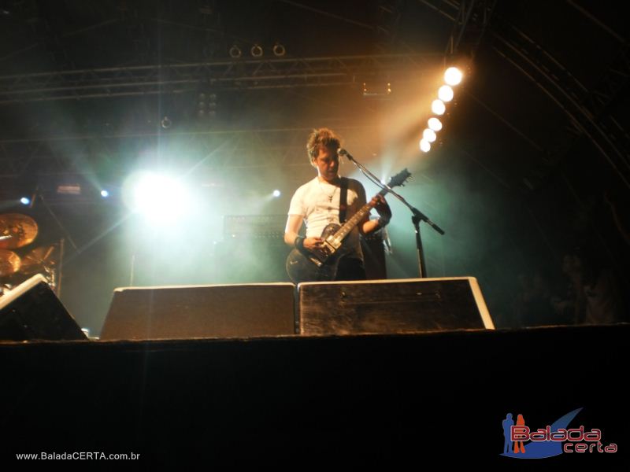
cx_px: 315
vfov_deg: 39.7
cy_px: 236
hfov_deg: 51.4
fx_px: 655
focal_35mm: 36
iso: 100
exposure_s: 1/40
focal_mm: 6.3
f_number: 3.1
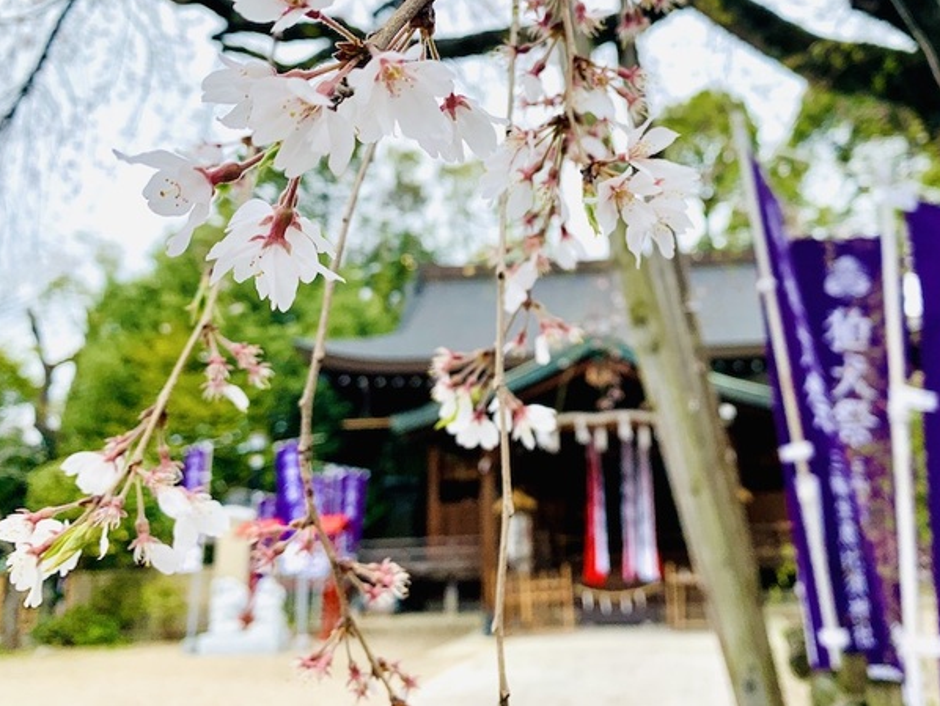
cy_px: 275
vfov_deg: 43.9
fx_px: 869
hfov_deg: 56.4
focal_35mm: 32
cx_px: 564
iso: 25
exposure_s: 1/1880
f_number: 1.8
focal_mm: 4.25
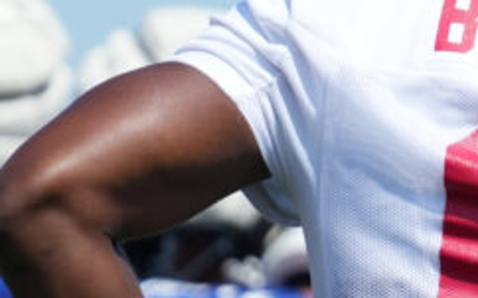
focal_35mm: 3080
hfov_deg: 0.7
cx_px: 620
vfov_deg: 0.4
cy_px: 248
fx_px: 40105
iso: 640
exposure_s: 1/3200
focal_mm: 600
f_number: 6.3
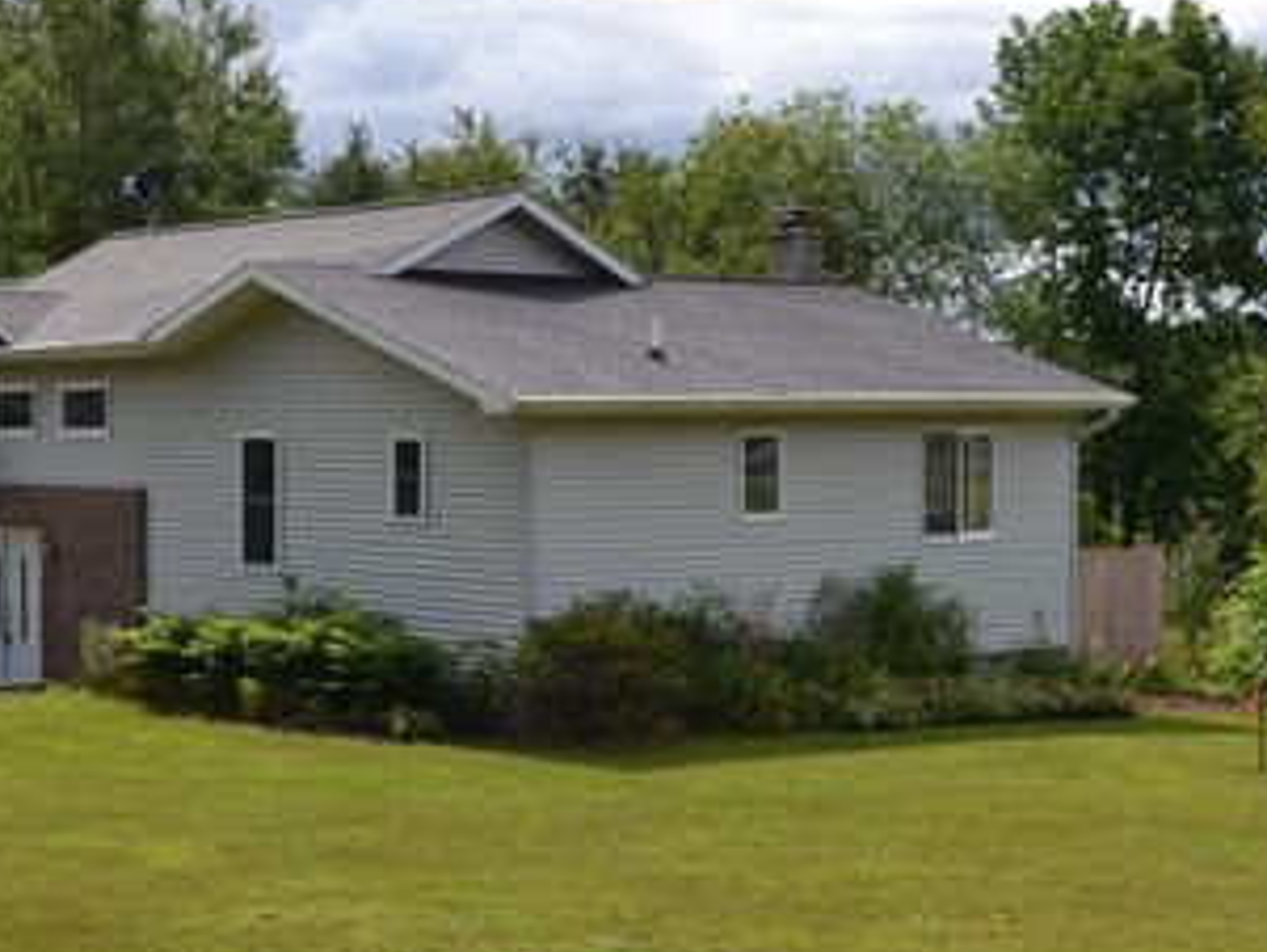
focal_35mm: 67
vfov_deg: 21.9
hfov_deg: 28.5
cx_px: 290
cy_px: 503
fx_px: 2453
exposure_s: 1/200
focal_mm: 28
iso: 100
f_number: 7.1
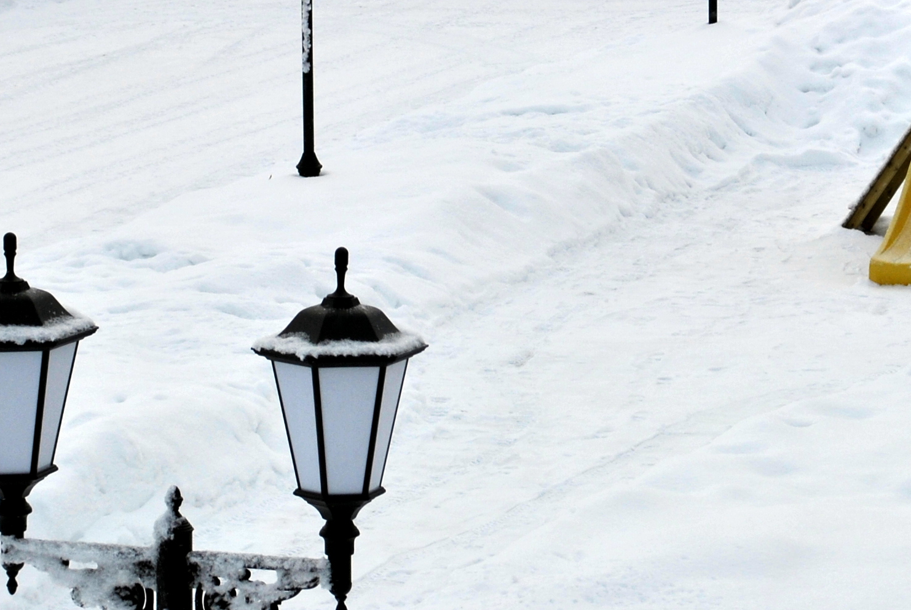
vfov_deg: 7.7
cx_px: 631
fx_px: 4467
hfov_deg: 11.6
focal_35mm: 176
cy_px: -101
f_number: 8
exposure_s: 1/250
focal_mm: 45
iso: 100
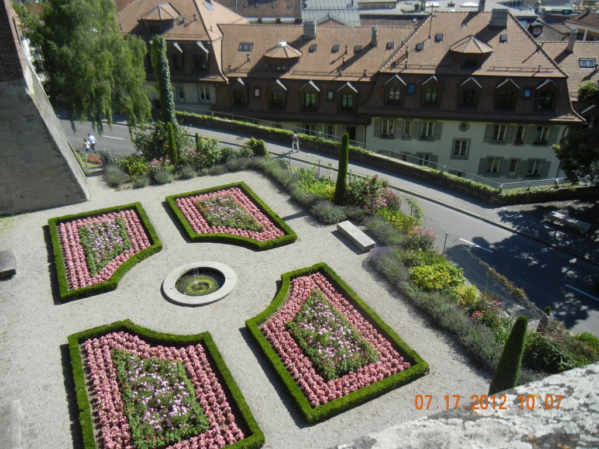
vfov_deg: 46.8
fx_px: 519
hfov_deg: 60.0
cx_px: 300
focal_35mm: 30
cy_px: 224
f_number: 3.5
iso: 160
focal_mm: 5.4
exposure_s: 1/908
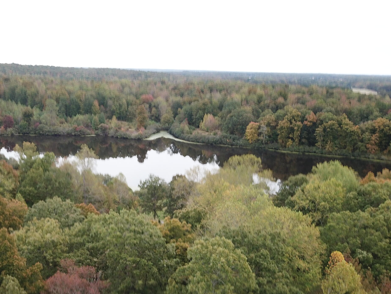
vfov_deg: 33.8
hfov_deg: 44.7
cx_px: 172
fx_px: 474
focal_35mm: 42
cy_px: 210
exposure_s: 1/100
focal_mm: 4.73
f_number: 2.2
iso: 167
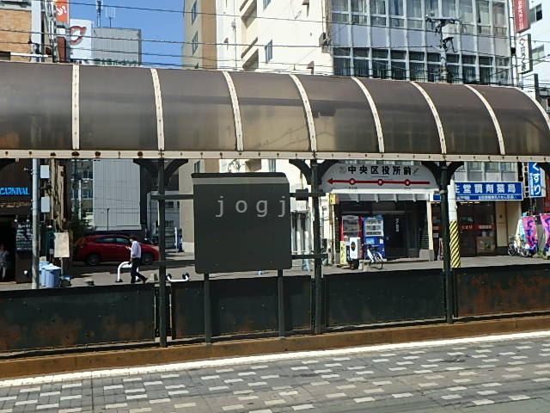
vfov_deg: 39.7
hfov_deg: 51.4
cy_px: 206
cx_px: 275
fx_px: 572
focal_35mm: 36
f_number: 5
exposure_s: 1/640
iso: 125
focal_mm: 6.4
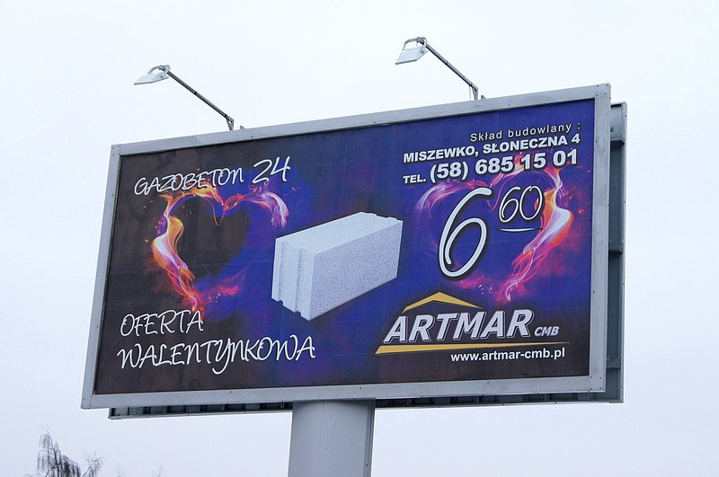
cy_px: 238
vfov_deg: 16.5
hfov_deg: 24.7
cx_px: 360
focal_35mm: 82
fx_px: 1645
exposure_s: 1/250
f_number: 8
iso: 200
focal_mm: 55
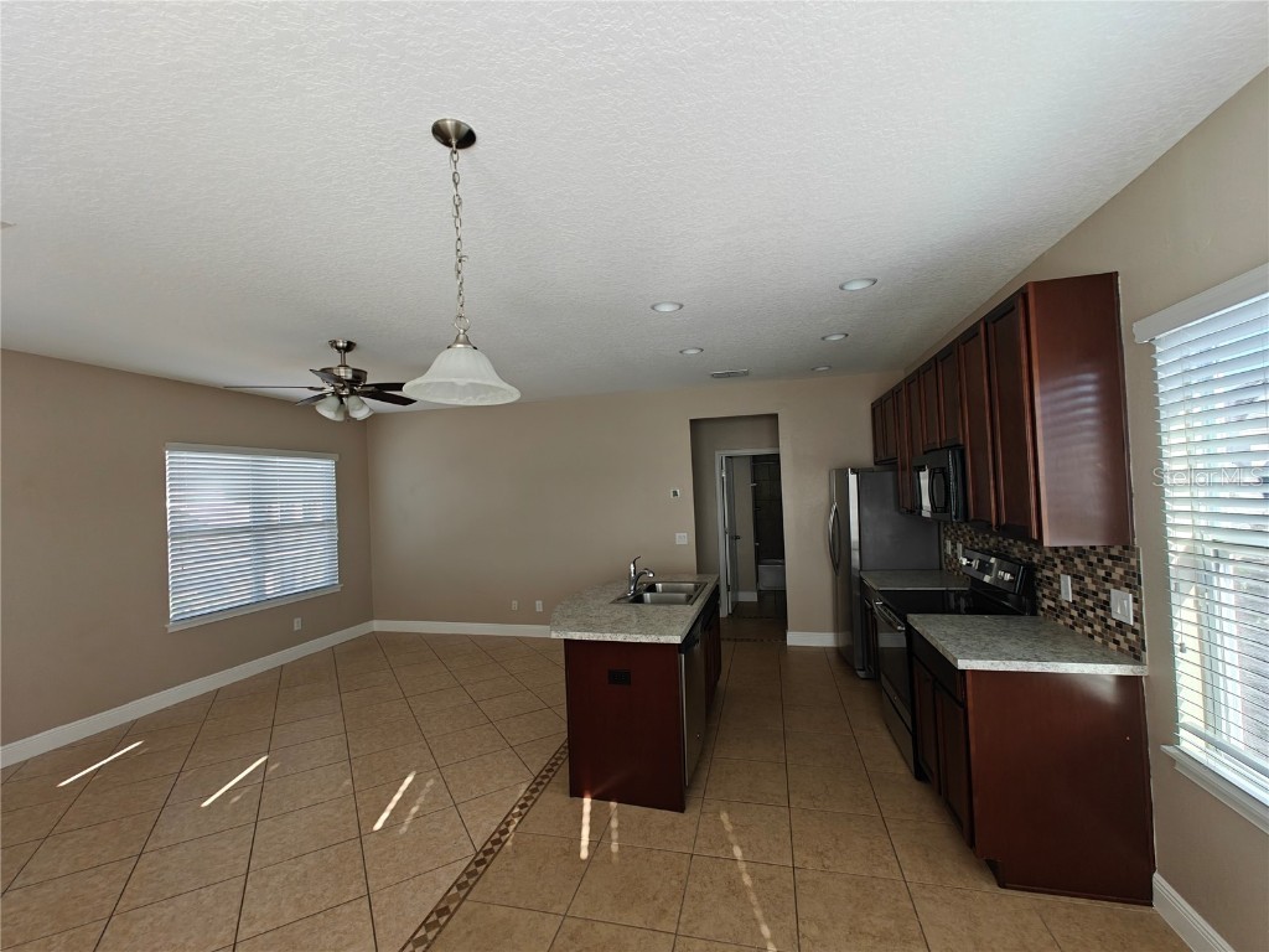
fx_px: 513
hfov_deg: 102.1
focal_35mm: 14
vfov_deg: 85.7
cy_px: 476
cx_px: 634
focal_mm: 2.62
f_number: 2.2
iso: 64
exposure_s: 1/95
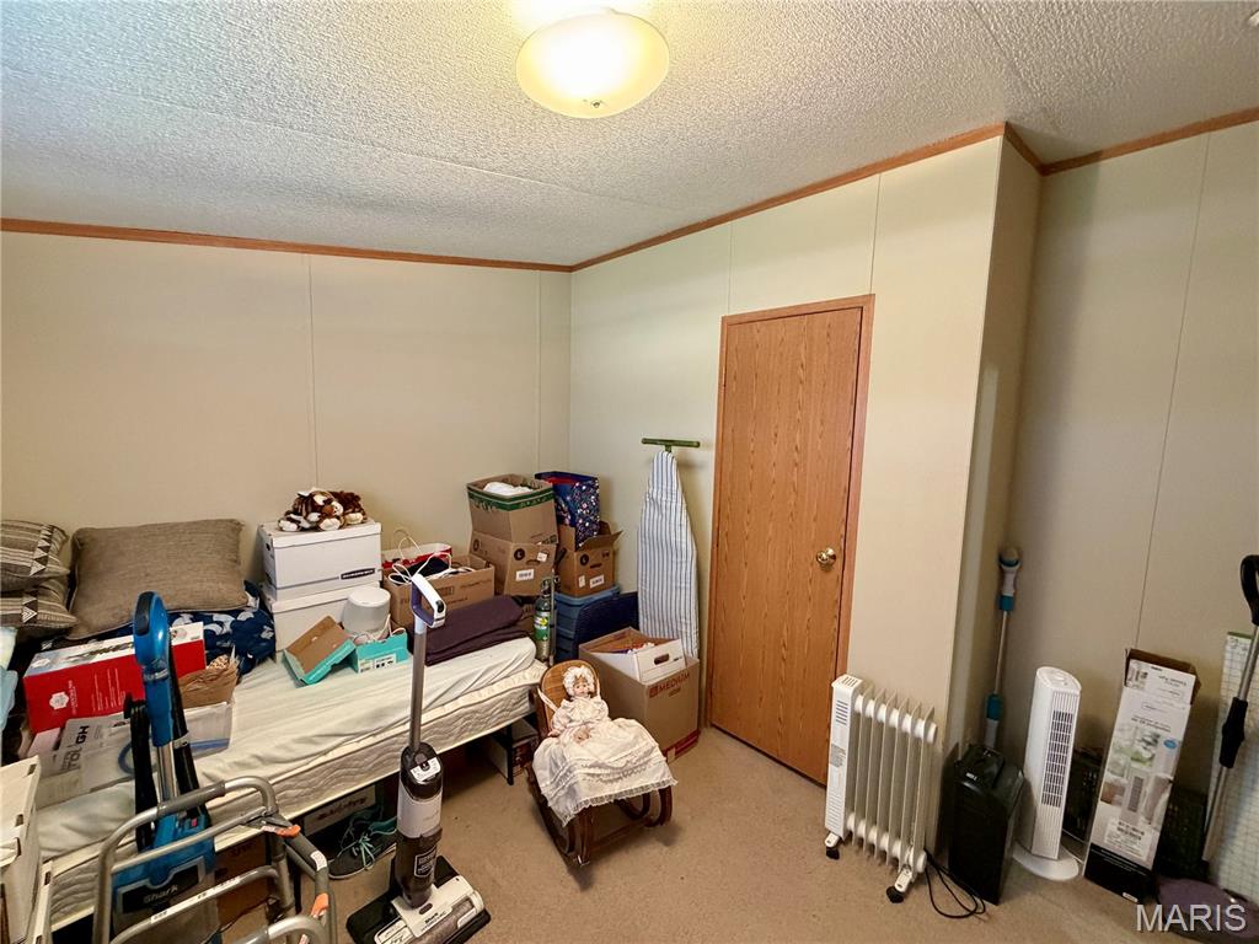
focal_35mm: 14
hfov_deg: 102.1
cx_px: 630
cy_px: 472
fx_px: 509
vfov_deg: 85.7
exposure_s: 1/60
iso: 500
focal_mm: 2.22
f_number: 2.2
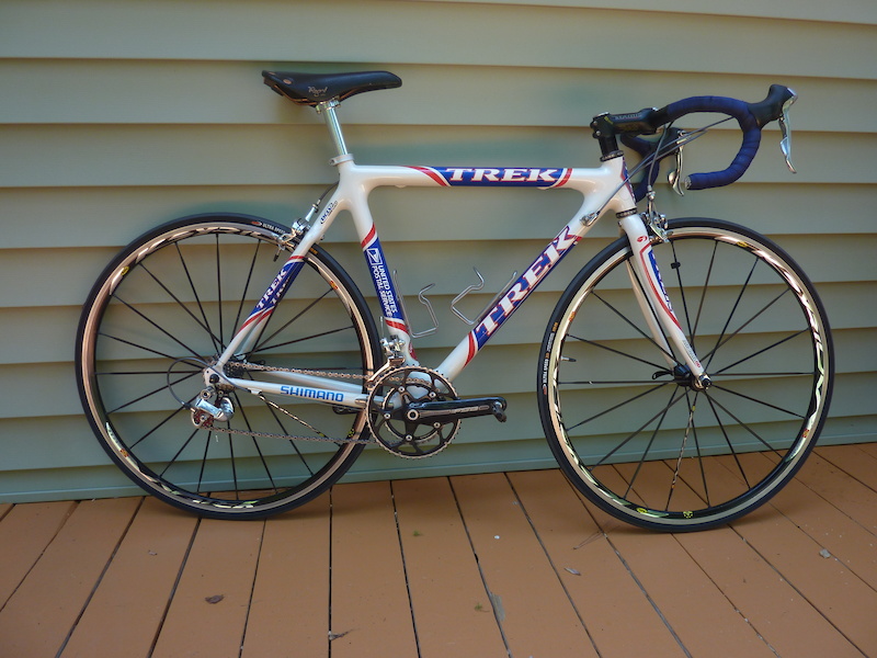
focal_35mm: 25
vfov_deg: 54.9
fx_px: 633
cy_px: 329
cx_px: 438
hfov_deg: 69.4
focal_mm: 4.1
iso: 80
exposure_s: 1/60
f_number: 3.3
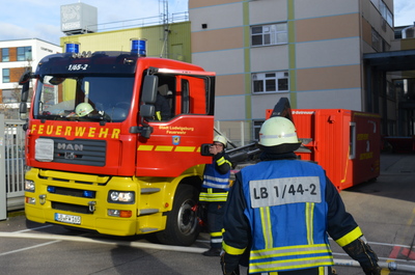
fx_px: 518
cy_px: 138
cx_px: 208
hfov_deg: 43.7
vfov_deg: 29.7
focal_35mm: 45
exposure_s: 1/250
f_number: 8
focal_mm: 30
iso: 100
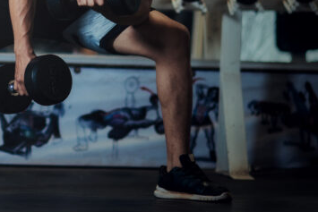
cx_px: 20
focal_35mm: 292
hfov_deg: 7.0
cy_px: 4
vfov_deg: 4.7
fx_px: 2580
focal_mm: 135
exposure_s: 1/200
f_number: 2.2
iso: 200
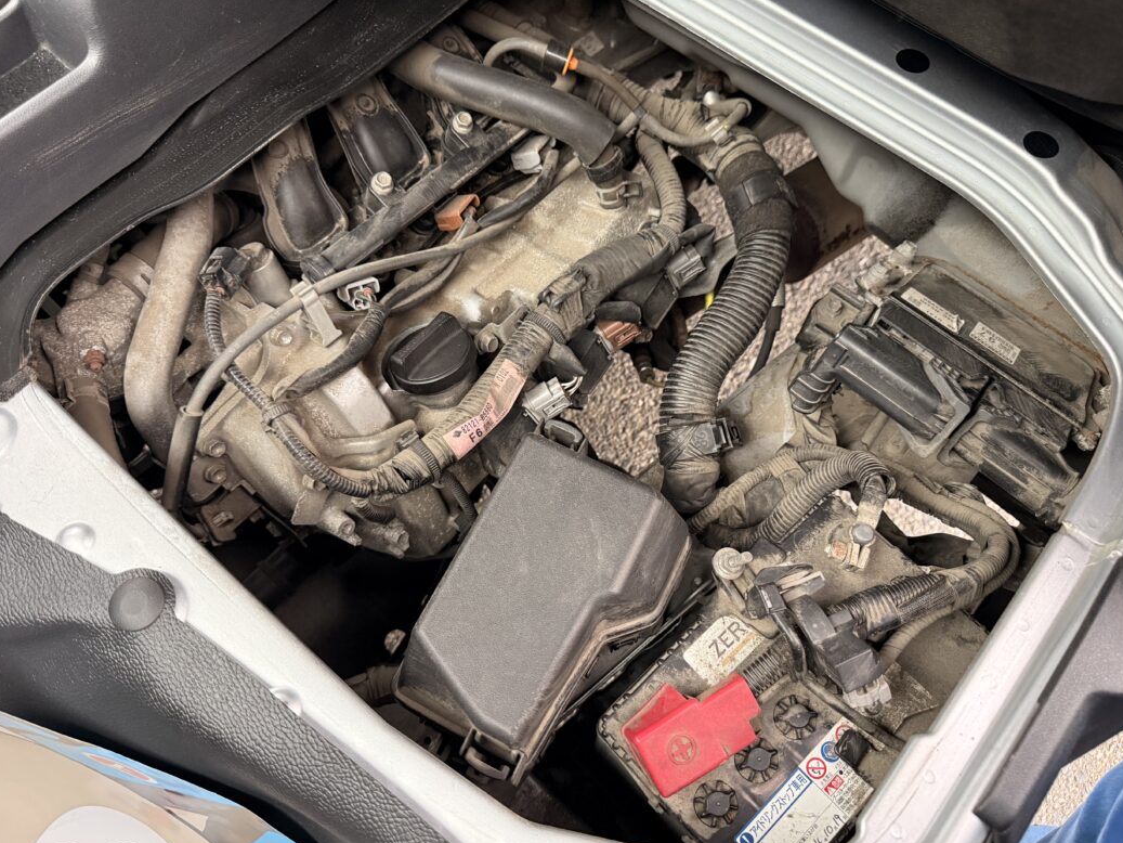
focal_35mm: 25
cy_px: 437
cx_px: 560
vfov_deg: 54.9
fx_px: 811
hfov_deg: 69.4
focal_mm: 6.76
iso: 500
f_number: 1.78
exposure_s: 1/60
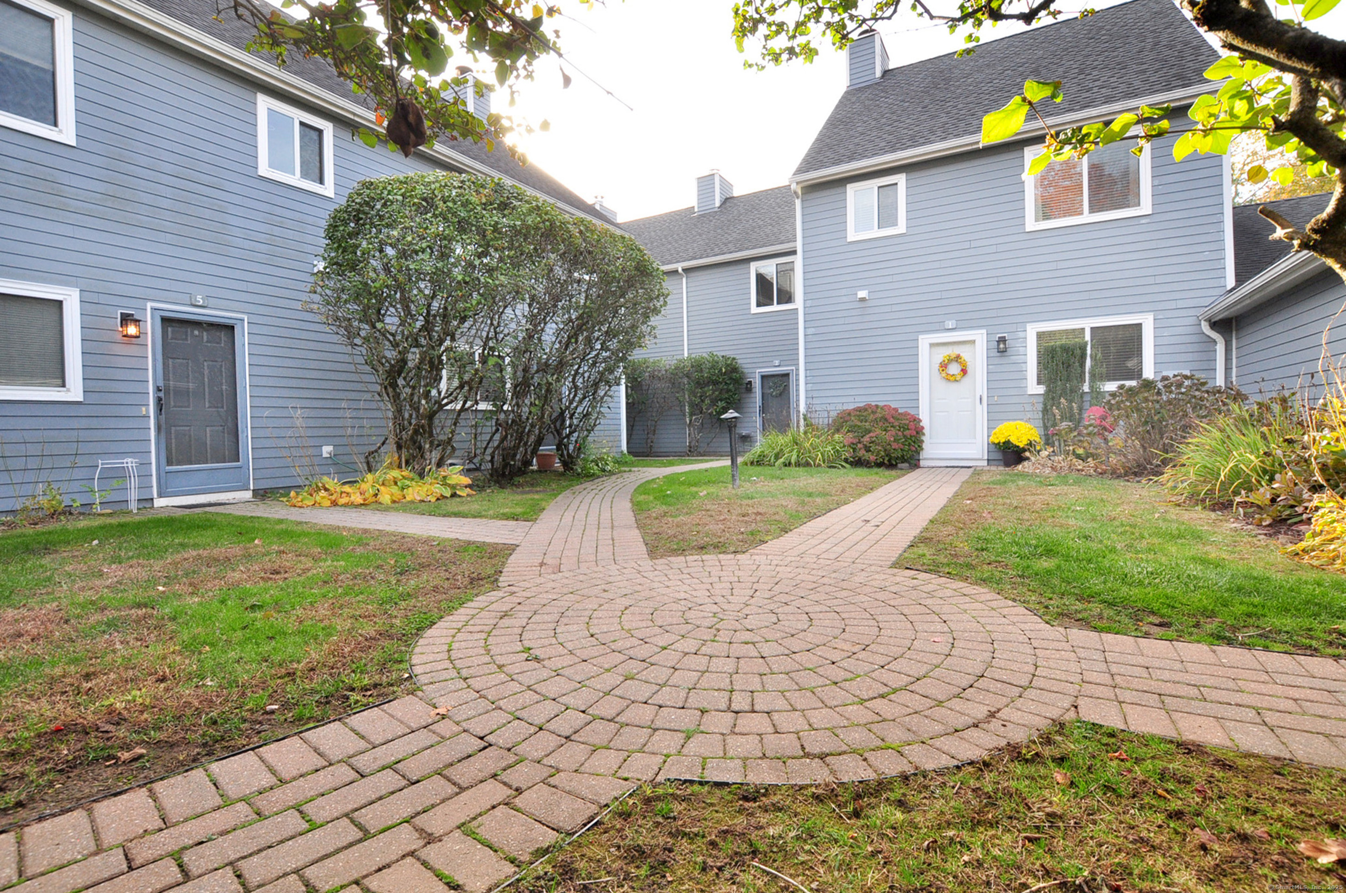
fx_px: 560
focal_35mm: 15
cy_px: 446
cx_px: 673
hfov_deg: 100.5
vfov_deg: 77.2
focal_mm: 10
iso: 640
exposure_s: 1/160
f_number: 8
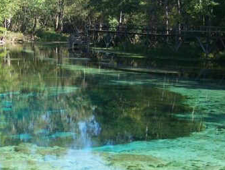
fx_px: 566
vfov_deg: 17.0
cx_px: 17
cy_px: 112
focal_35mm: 87
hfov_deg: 21.9
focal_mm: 6.3
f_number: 2.8
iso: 80
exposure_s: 1/350
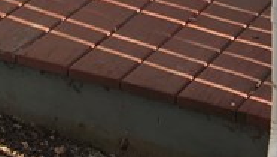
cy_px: -339
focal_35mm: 174
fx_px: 1279
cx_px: -143
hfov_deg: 11.8
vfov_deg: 6.3
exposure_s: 1/120
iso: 25
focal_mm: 4.15
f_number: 2.2
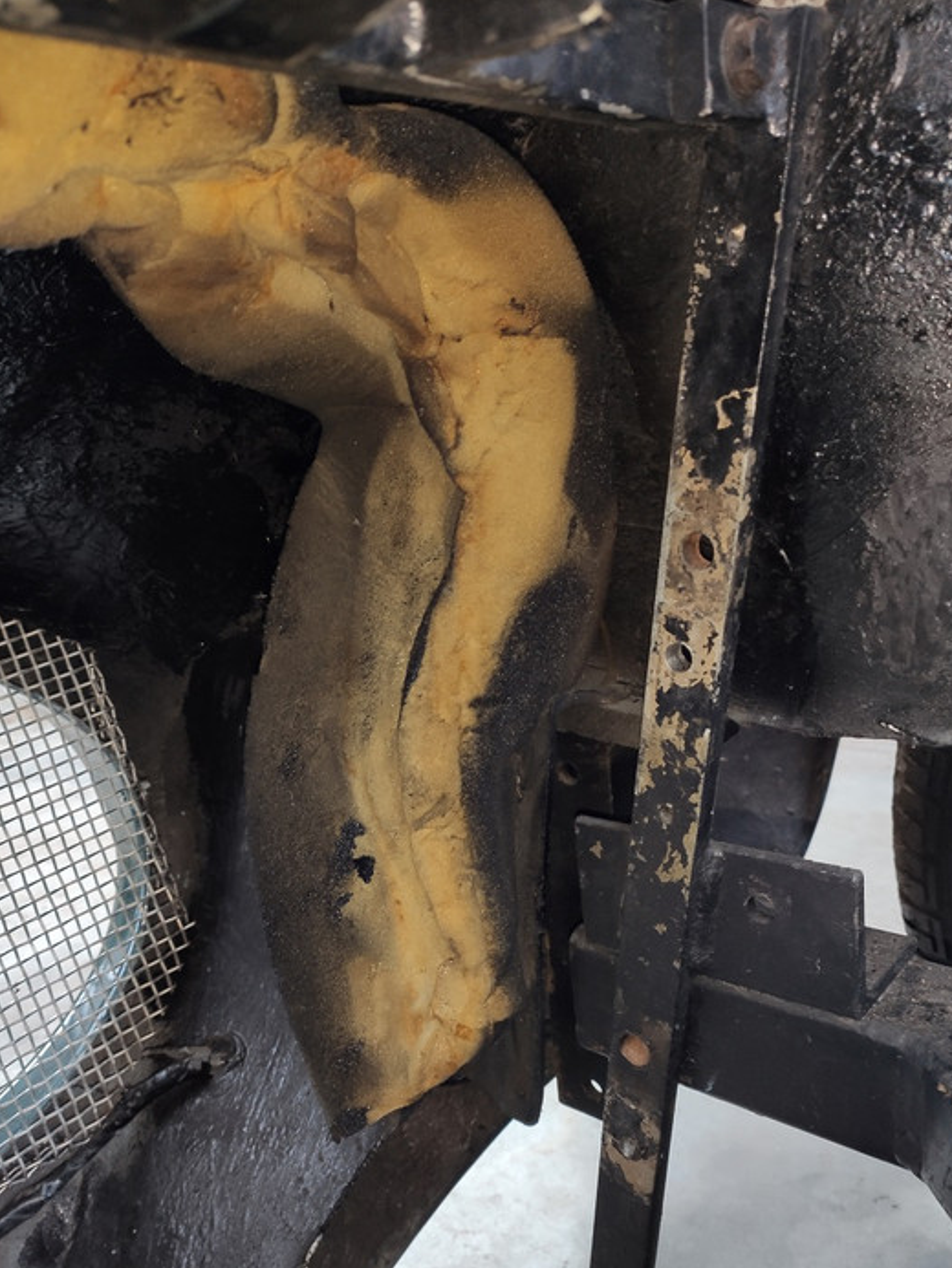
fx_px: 1100
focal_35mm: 30
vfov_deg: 59.7
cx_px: 443
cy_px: 728
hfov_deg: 46.8
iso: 477
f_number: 1.75
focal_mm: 4.77
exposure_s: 1/25
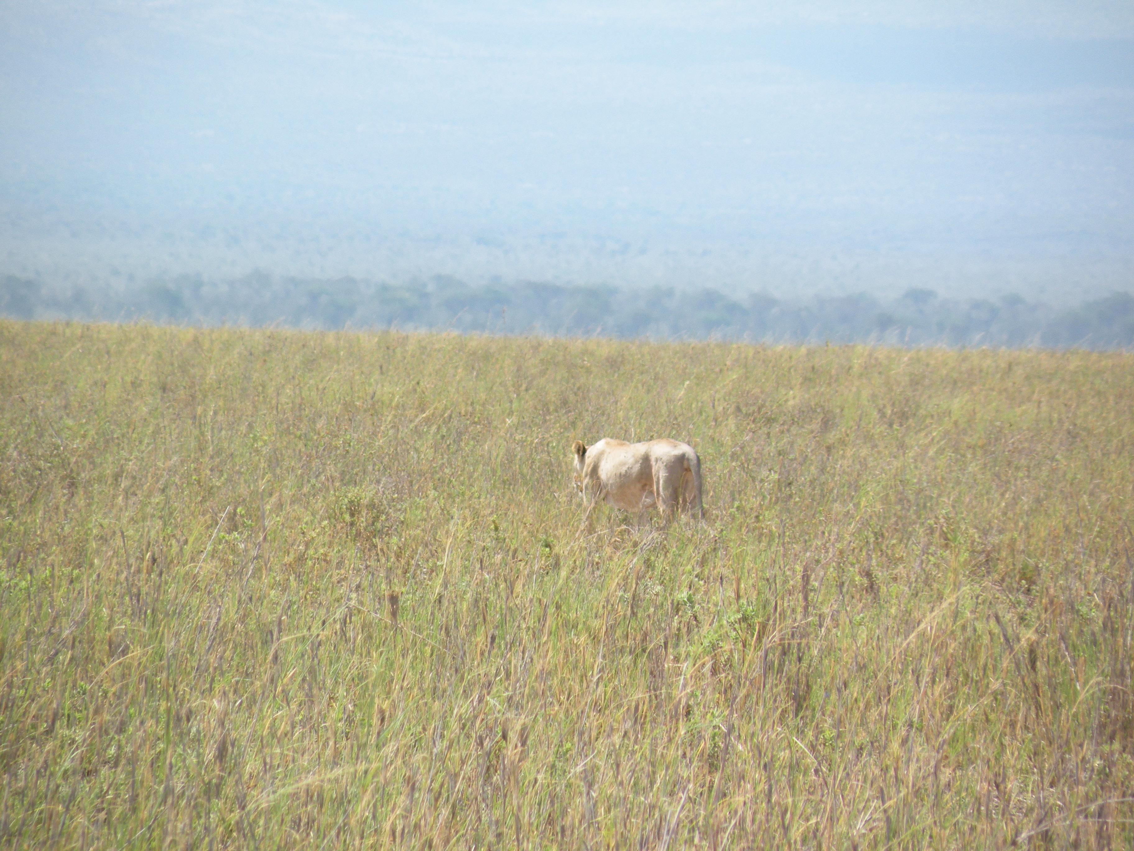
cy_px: 426
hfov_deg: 4.1
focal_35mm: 486
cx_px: 567
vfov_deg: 3.1
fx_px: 15921
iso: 64
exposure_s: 1/304
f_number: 5.6
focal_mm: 84.2
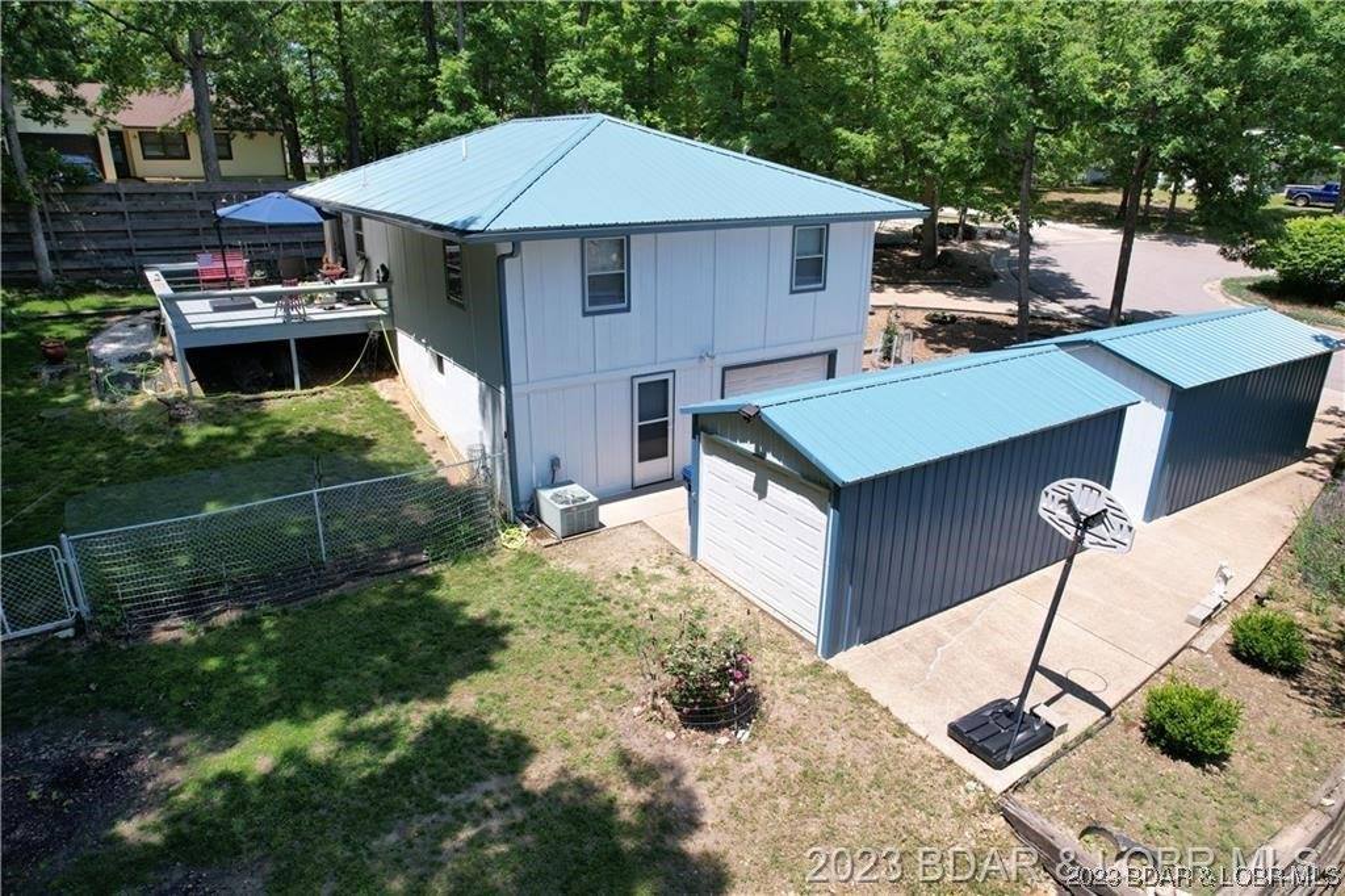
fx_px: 822
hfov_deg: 78.6
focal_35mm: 22
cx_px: 672
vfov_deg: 57.2
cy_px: 448
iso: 100
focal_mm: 8.38
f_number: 2.8
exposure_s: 1/1250
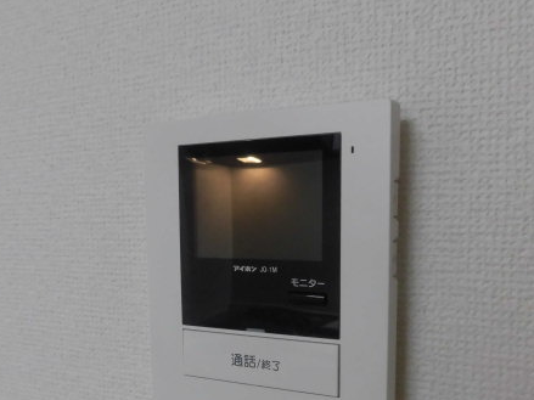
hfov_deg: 52.5
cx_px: 235
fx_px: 540
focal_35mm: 35
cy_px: 277
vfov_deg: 40.0
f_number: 3.1
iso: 250
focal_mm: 4.3
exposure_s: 1/40
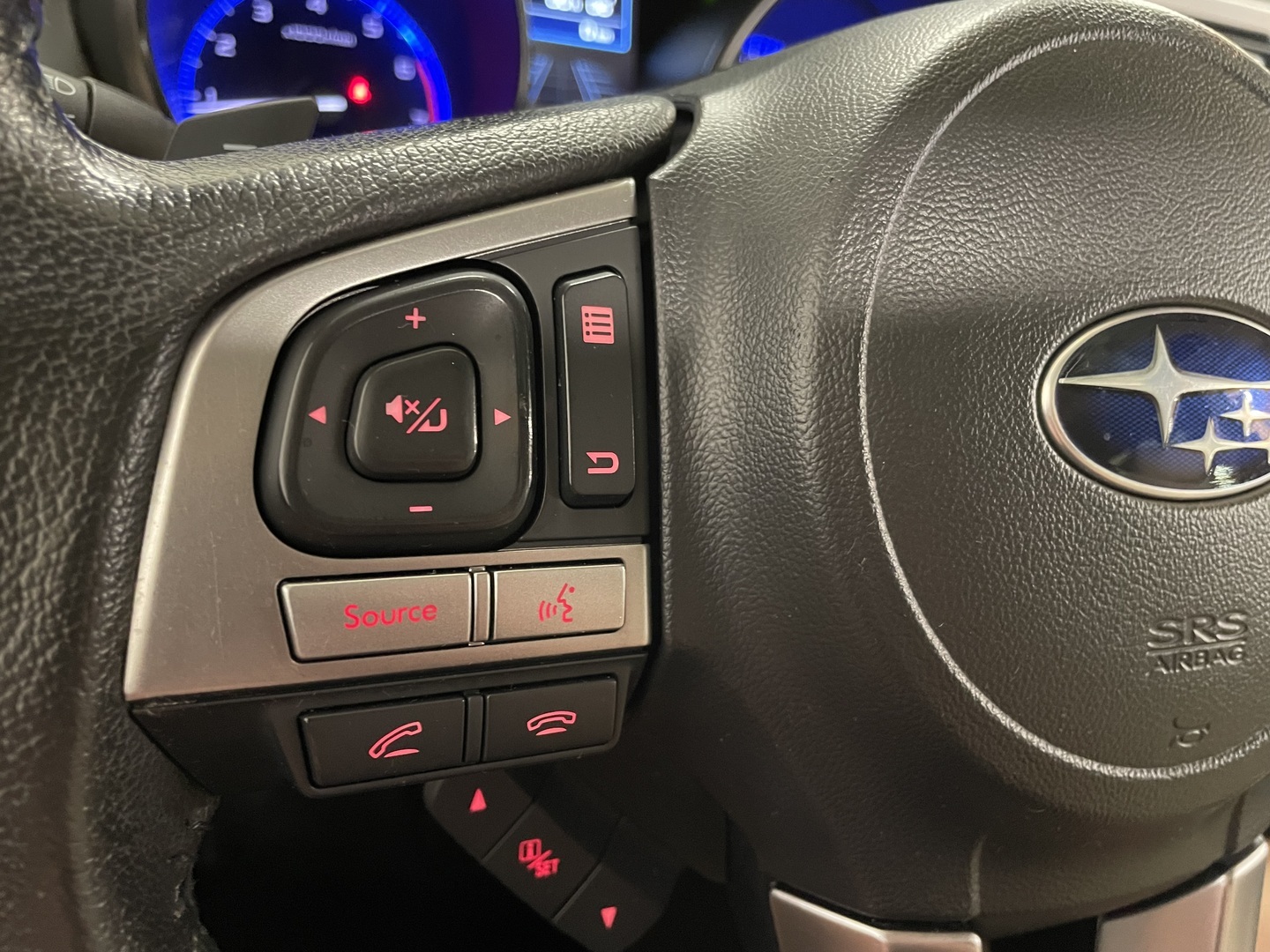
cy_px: 476
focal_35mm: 26
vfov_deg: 53.1
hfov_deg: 67.3
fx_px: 954
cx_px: 635
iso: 640
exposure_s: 1/25
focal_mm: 4.2
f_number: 1.6
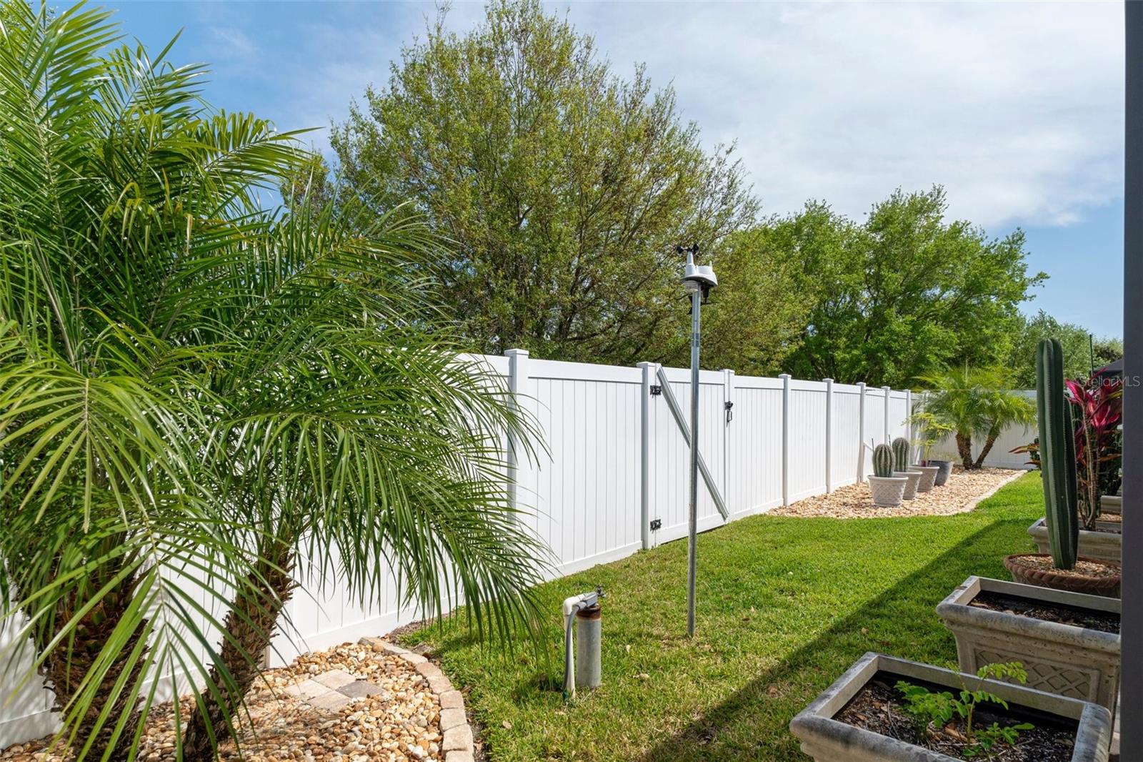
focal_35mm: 20
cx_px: 572
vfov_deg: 63.2
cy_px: 381
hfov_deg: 85.4
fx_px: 619
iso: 320
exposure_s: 1/200
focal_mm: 13
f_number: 8
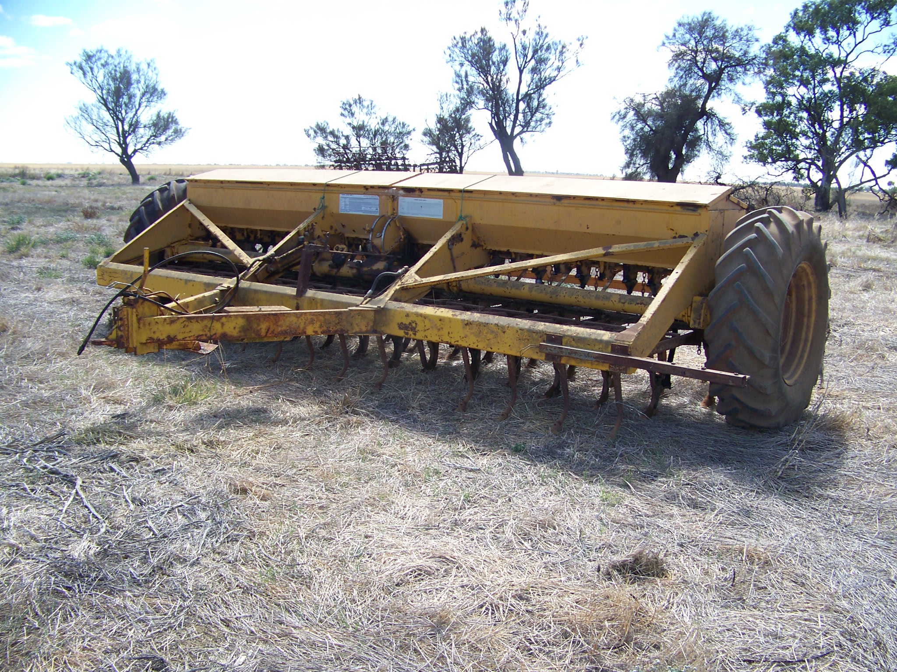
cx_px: 448
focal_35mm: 36
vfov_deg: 39.7
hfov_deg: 51.4
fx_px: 933
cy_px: 336
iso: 64
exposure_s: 1/320
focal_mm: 5.85
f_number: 2.8
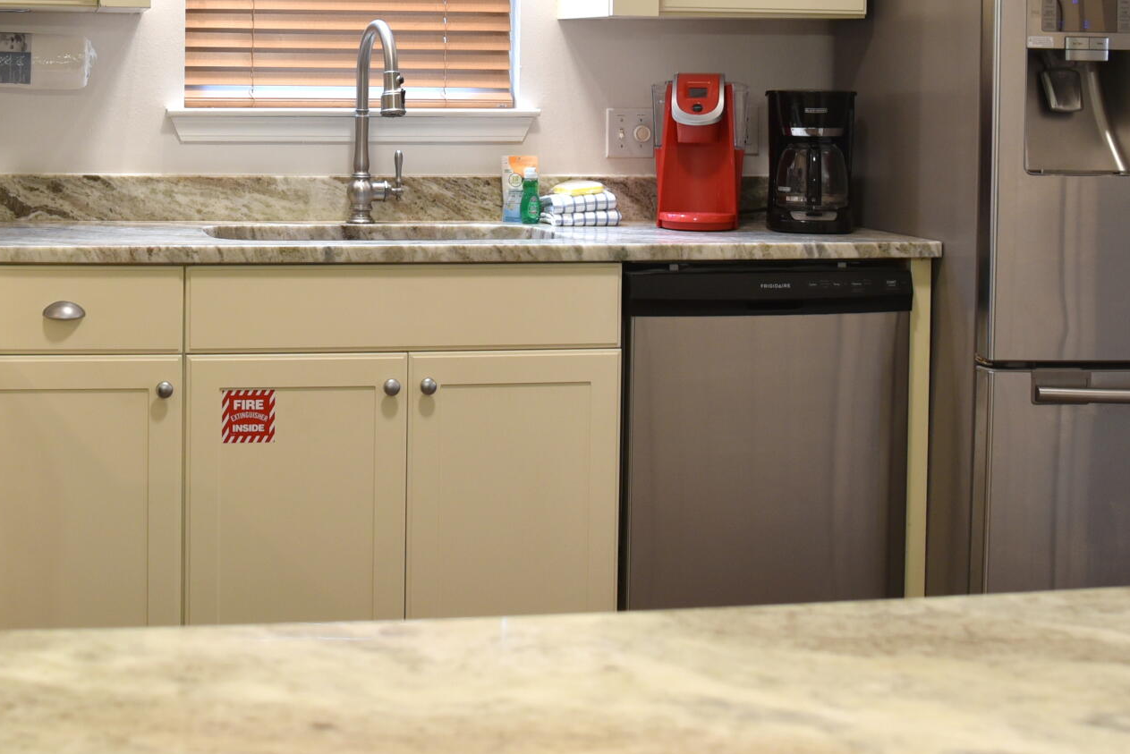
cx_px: 289
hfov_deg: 34.3
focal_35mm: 57
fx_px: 1790
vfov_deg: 23.2
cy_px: 87
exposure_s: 1/60
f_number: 4
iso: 560
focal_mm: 24
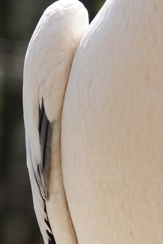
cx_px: 244
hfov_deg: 1.6
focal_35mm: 858
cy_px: -13
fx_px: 5828
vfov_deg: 2.4
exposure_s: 1/250
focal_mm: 180
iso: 100
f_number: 5.6
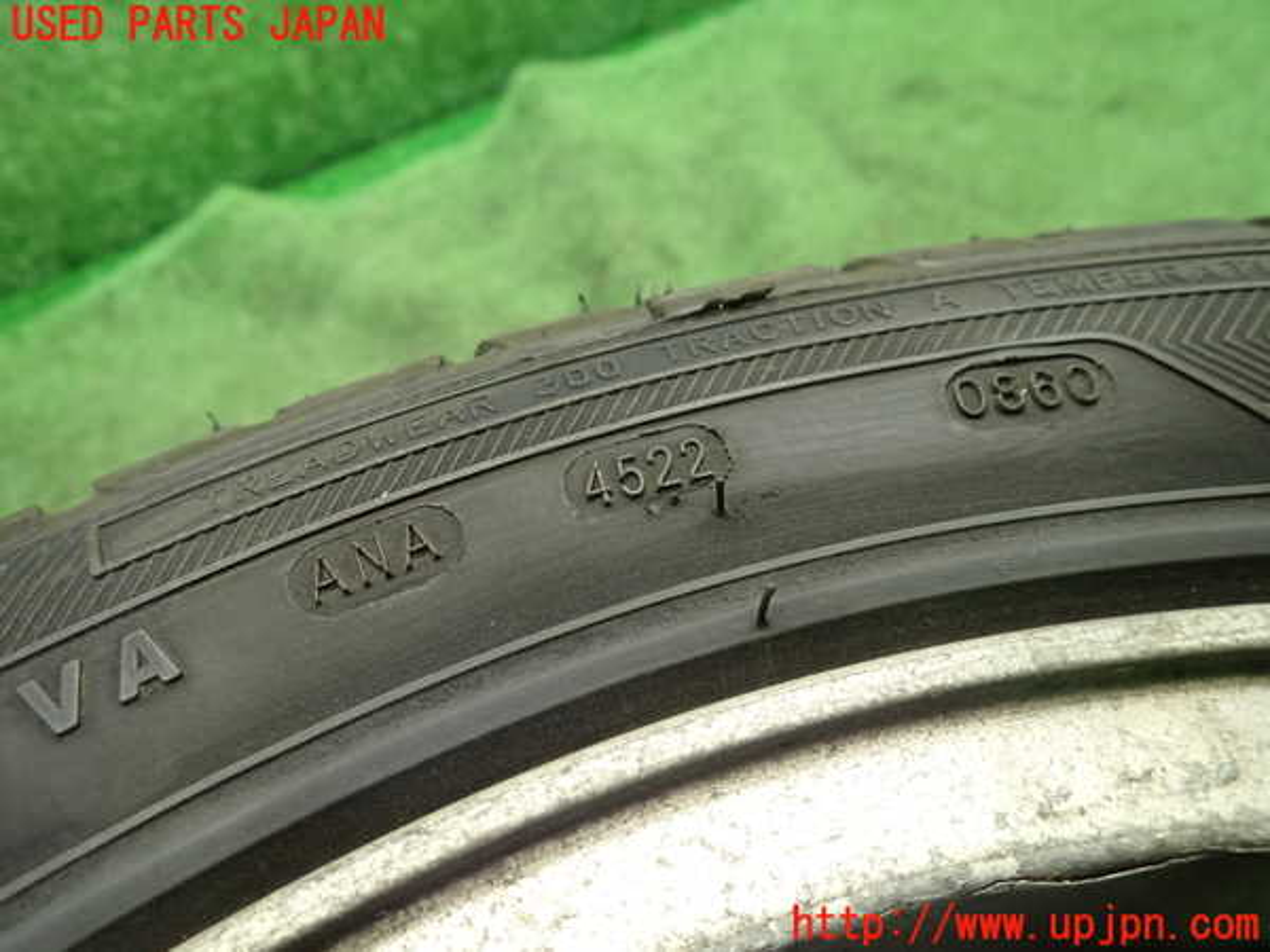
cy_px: 476
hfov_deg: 69.4
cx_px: 635
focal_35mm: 25
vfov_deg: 54.9
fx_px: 917
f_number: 2
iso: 250
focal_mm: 4.5
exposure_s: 1/30
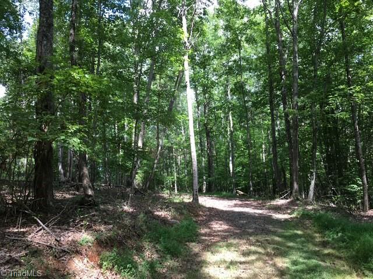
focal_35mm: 29
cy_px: 140
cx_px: 186
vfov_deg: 48.2
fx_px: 312
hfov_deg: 61.7
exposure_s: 1/127
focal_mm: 4.15
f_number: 2.2
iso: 25
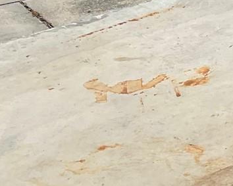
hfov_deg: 13.4
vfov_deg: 11.5
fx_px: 882
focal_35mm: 128
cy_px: -103
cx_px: 427
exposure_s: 1/3322
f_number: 1.8
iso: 16
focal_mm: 3
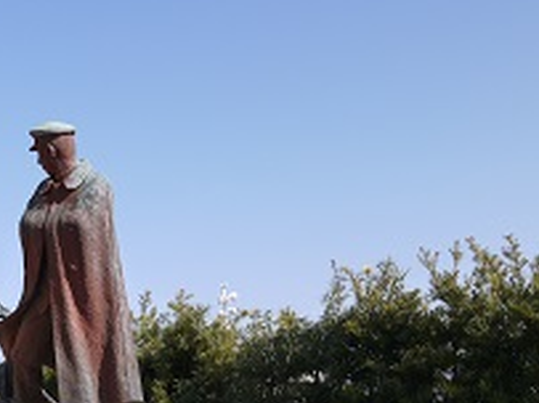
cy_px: 379
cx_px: 66
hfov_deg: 29.6
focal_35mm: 63
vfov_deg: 22.6
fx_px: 980
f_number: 7.1
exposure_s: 1/400
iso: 125
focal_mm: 16
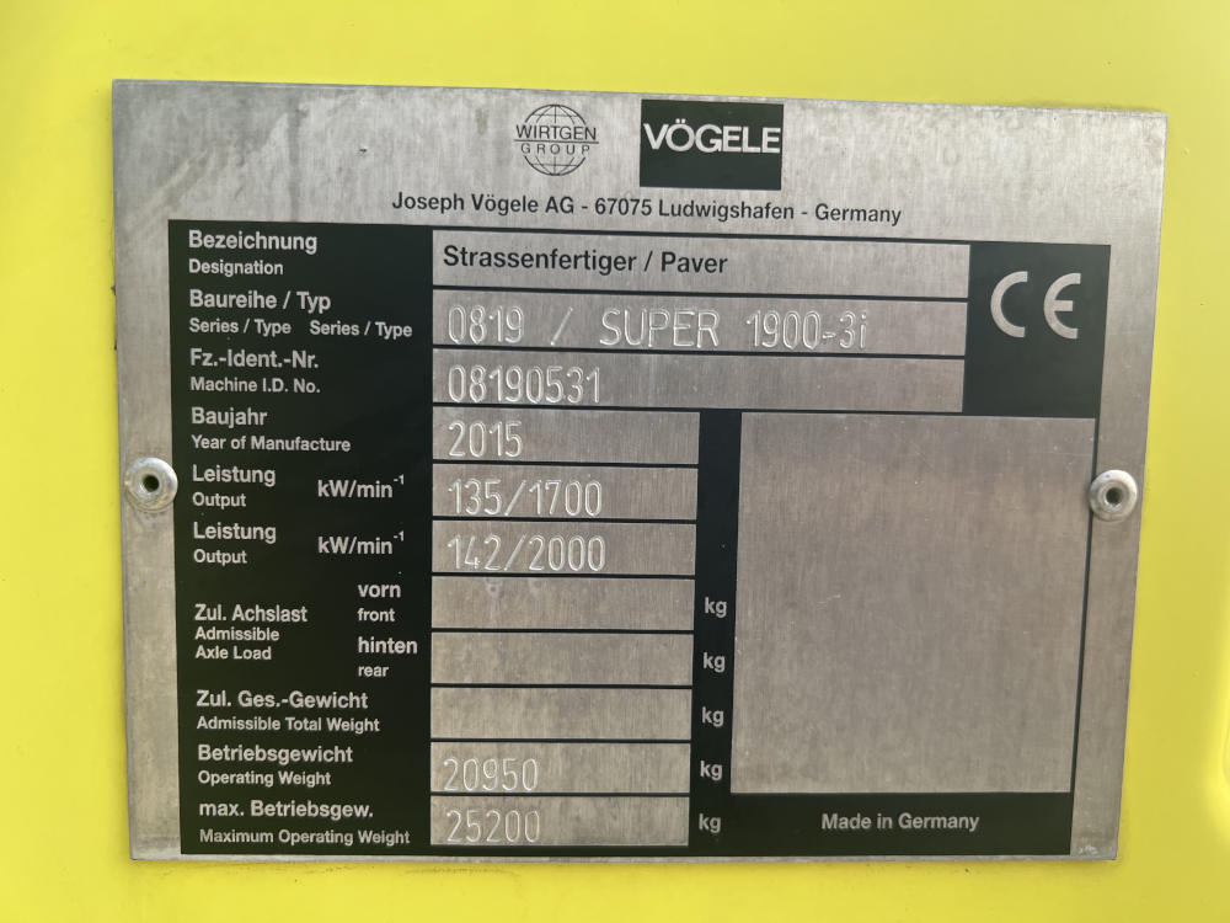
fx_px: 924
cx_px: 615
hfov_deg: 67.3
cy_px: 462
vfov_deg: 53.1
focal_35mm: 26
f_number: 1.5
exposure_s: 1/2008
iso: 50
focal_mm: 5.7
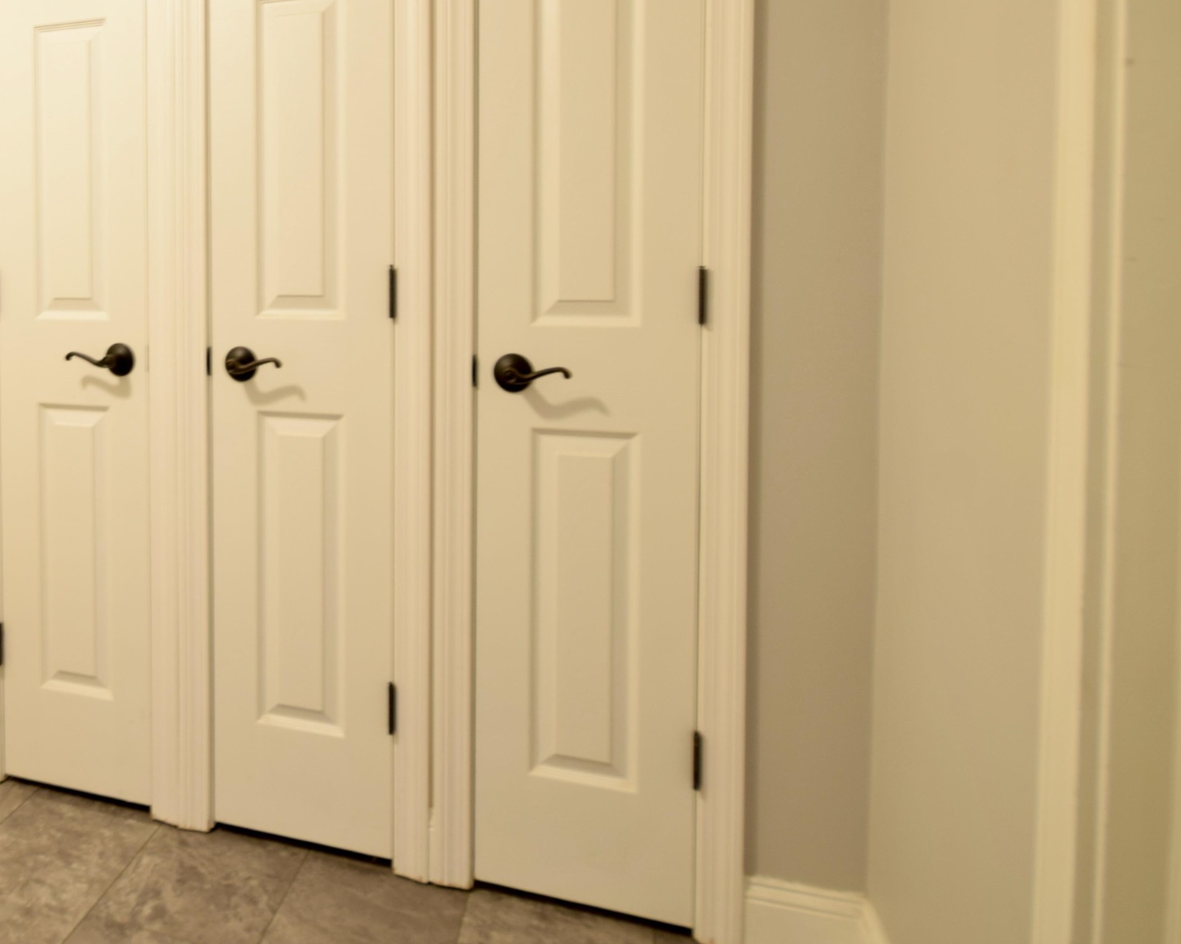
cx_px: 219
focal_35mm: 27
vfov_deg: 52.0
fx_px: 944
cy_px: 306
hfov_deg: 58.6
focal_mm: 10
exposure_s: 1/3
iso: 200
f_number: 6.3
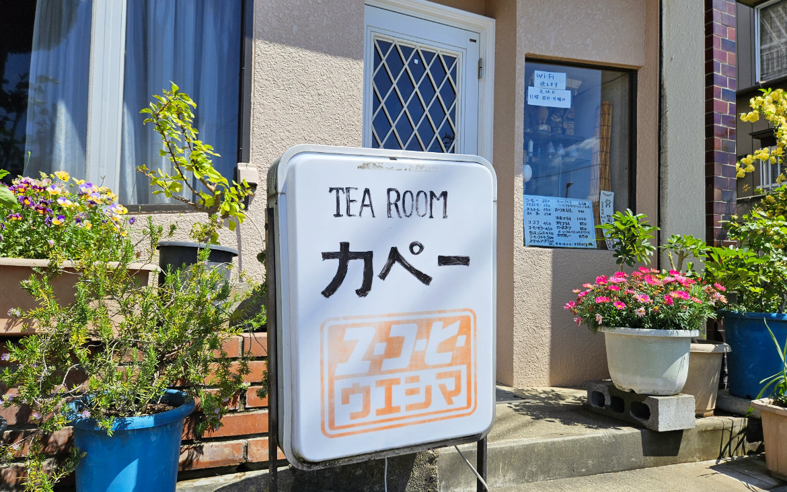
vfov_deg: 49.3
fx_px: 536
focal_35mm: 25
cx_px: 392
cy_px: 253
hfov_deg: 72.6
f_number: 1.8
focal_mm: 5.4
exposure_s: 1/1824
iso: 25
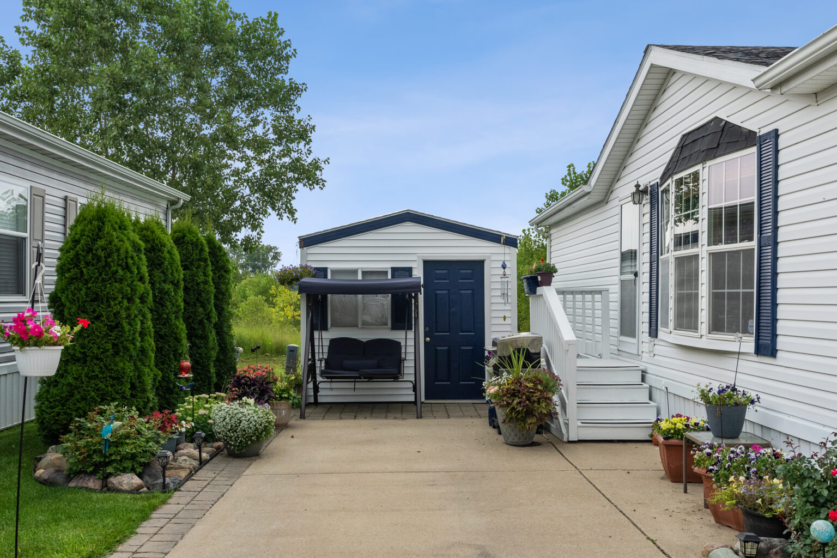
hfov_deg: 54.4
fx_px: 814
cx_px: 418
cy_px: 279
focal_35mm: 35
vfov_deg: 37.9
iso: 400
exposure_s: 1/400
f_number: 8
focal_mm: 35
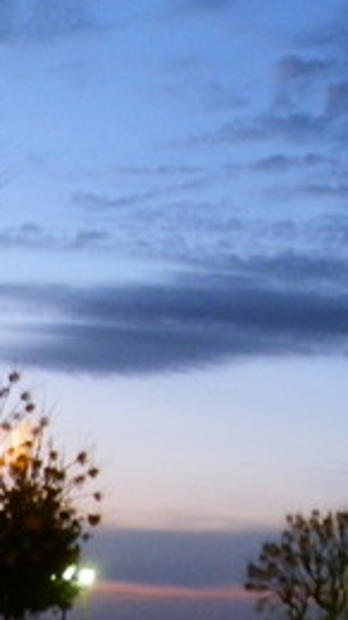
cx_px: 596
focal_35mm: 94
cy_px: 162
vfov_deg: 22.5
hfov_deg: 12.0
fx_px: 1544
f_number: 3.3
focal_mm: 5
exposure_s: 1/4
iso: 200
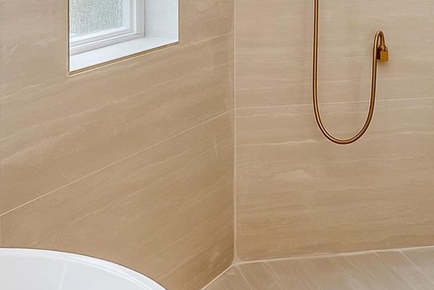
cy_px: -110
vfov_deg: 16.2
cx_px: 260
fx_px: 953
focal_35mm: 79
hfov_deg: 25.6
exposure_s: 1/30
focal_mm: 16
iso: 2000
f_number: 8
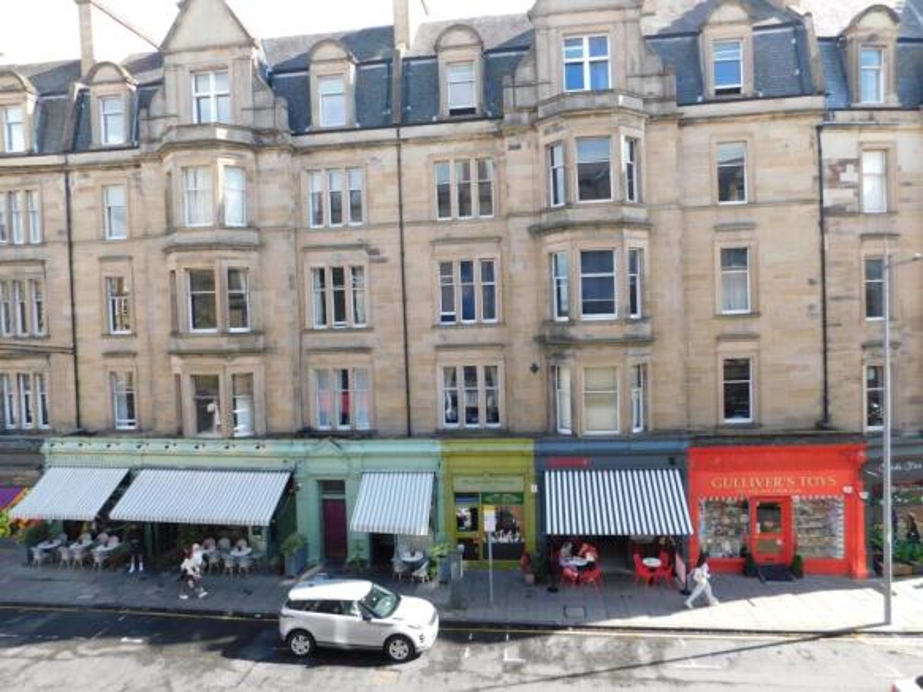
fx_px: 613
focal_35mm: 23
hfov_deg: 73.9
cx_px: 462
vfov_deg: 58.9
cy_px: 346
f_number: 3
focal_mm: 4
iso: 125
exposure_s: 1/250
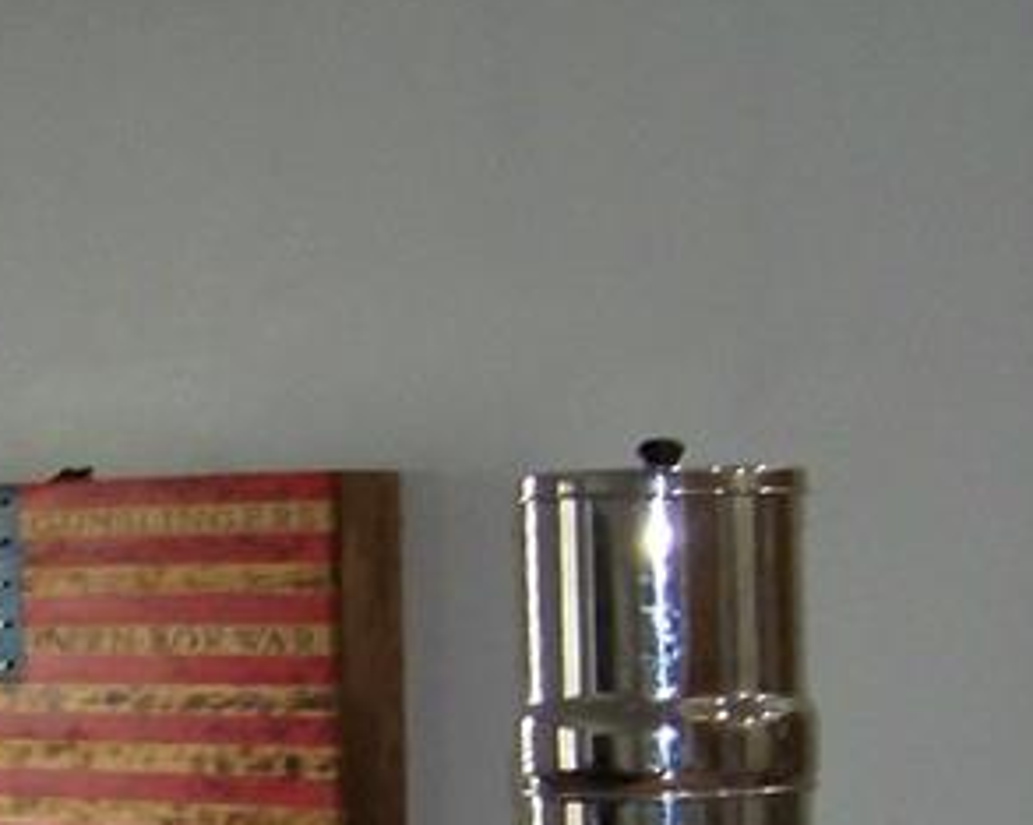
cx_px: -279
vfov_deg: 12.2
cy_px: 994
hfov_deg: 15.0
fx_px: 3758
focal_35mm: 123
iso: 200
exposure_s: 1/30
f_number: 2.8
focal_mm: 5.85
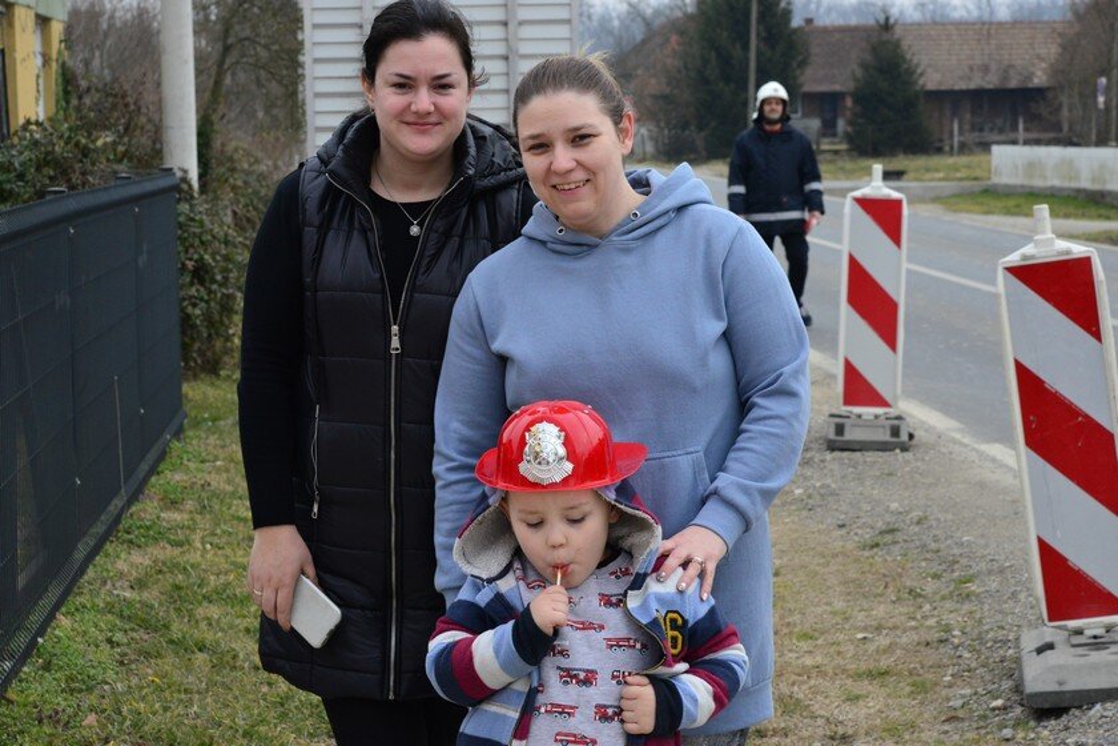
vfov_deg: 14.0
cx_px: 559
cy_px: 373
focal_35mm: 98
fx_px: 3043
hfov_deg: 20.8
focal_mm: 98
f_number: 14
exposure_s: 1/800
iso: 3200
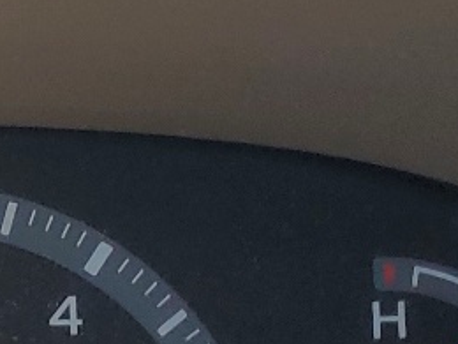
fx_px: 2117
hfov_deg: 10.9
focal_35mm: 160
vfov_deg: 9.2
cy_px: 342
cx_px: -544
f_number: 1.5
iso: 50
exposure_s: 1/556
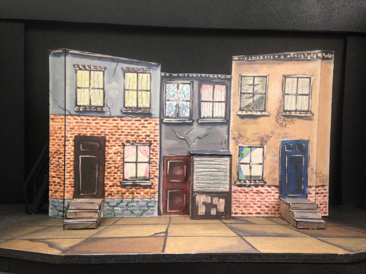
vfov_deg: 42.9
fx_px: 349
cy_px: 137
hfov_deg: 55.4
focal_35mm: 33
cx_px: 183
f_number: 2.4
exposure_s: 1/20
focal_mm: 4.12
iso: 200
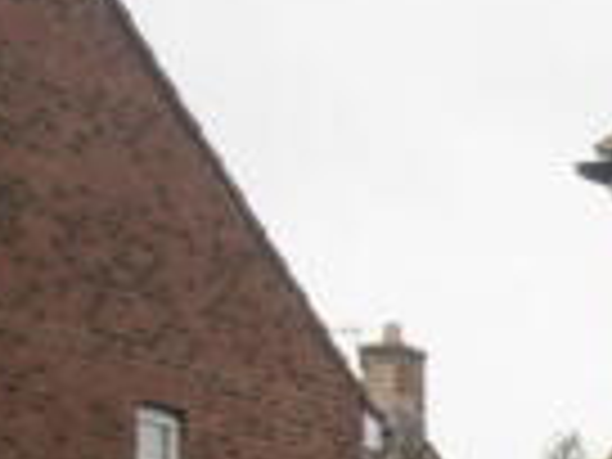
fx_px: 4544
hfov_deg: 7.6
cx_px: 961
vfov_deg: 5.7
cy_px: 664
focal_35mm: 257
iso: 125
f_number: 3.9
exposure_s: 1/50
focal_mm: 10.7
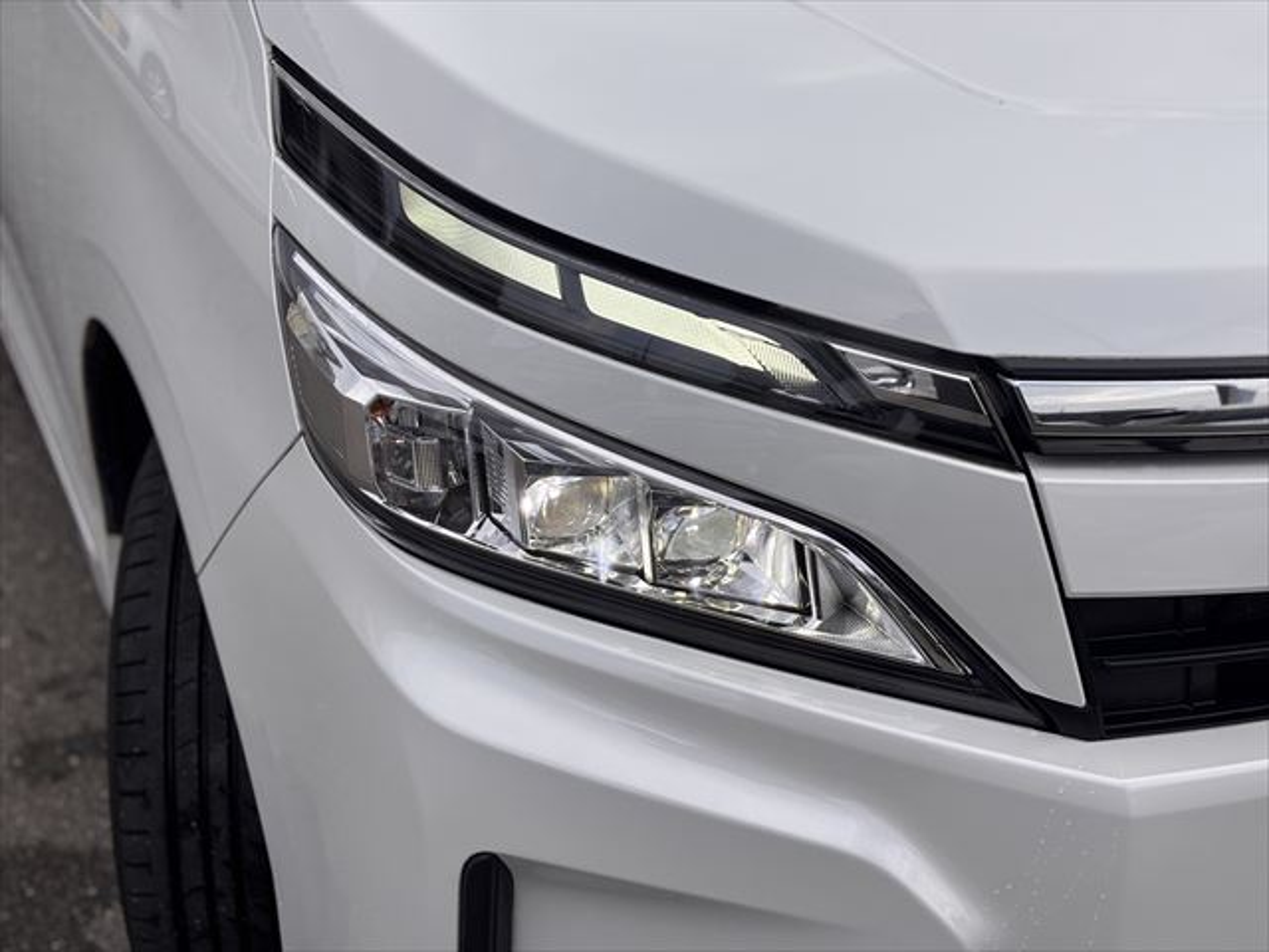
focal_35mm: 52
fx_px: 1906
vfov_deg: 28.0
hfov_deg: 36.8
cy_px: 476
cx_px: 634
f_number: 1.6
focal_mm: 5.96
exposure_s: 1/601
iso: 32
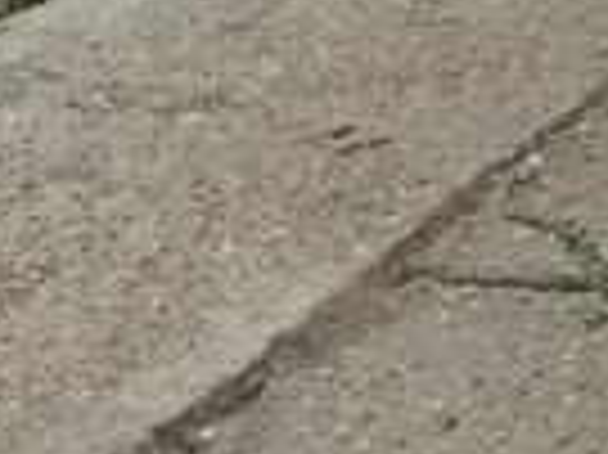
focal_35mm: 171
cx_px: 2081
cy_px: -364
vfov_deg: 8.3
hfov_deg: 8.6
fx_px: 3001
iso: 50
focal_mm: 5.54
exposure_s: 1/1071
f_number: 1.8
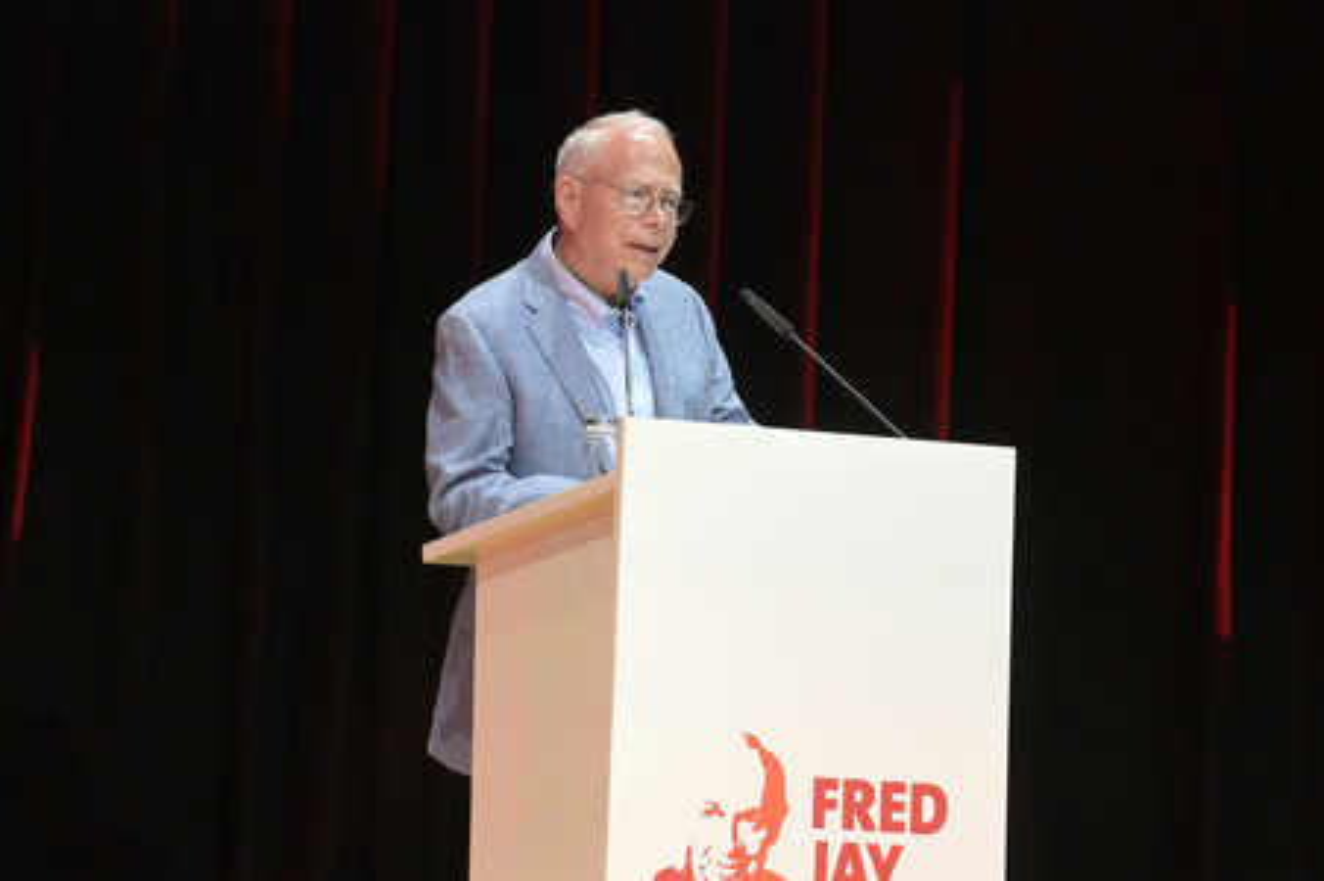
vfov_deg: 11.4
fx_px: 4410
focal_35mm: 120
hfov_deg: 17.1
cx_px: 662
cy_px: 440
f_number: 5.6
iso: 8000
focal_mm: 120
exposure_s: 1/640
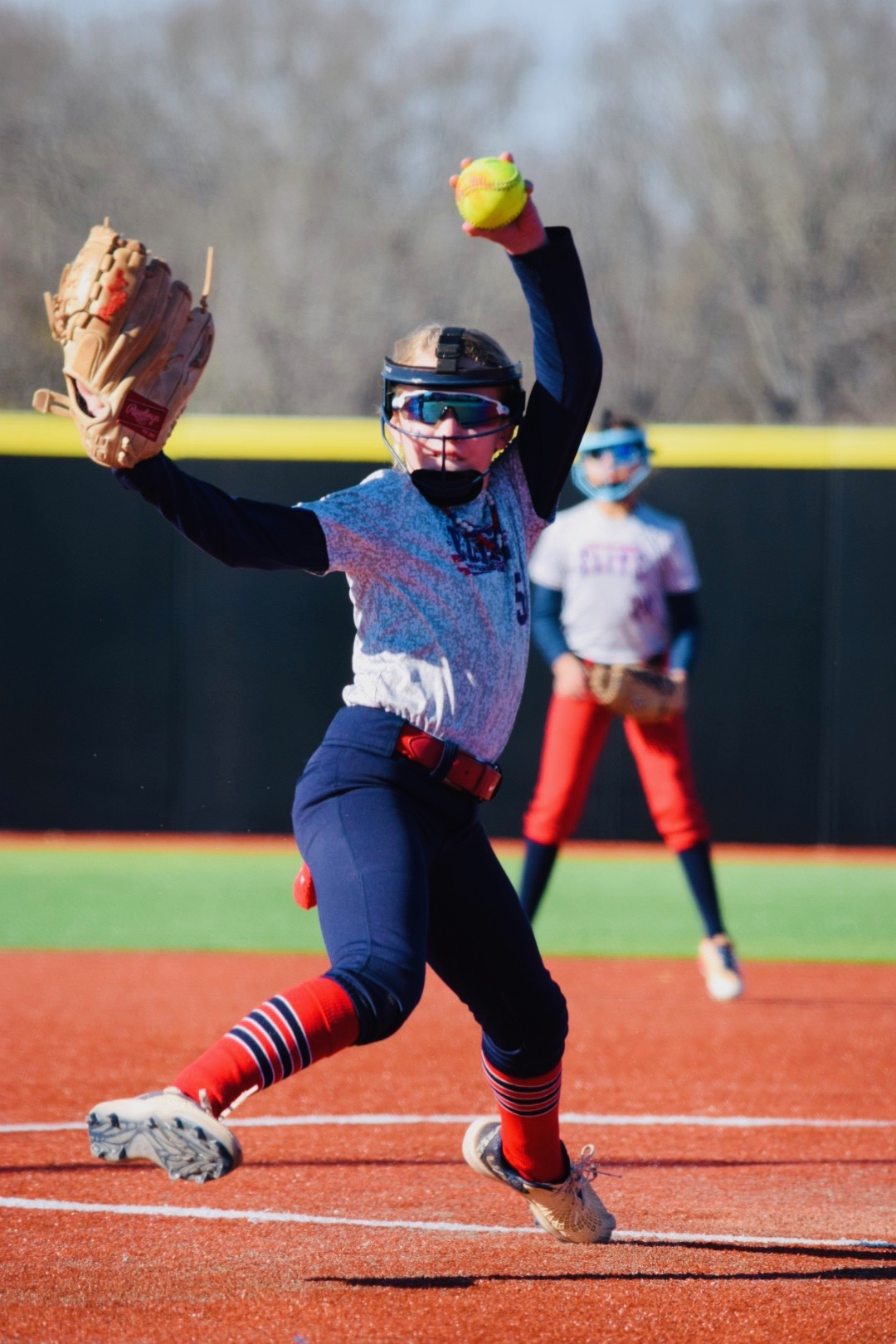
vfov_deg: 6.5
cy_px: 672
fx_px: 11759
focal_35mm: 315
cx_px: 448
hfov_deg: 4.4
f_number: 6.3
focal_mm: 210
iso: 400
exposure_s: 1/1600
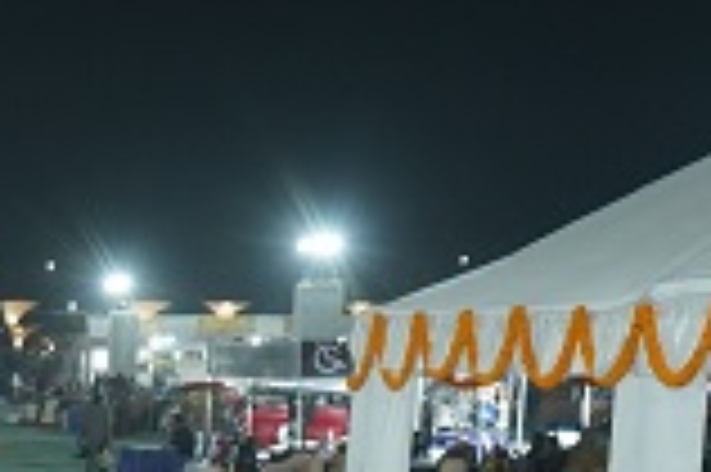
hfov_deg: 17.4
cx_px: -225
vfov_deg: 11.6
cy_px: 809
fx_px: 2170
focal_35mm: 110
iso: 2500
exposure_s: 1/125
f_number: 4
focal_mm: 29
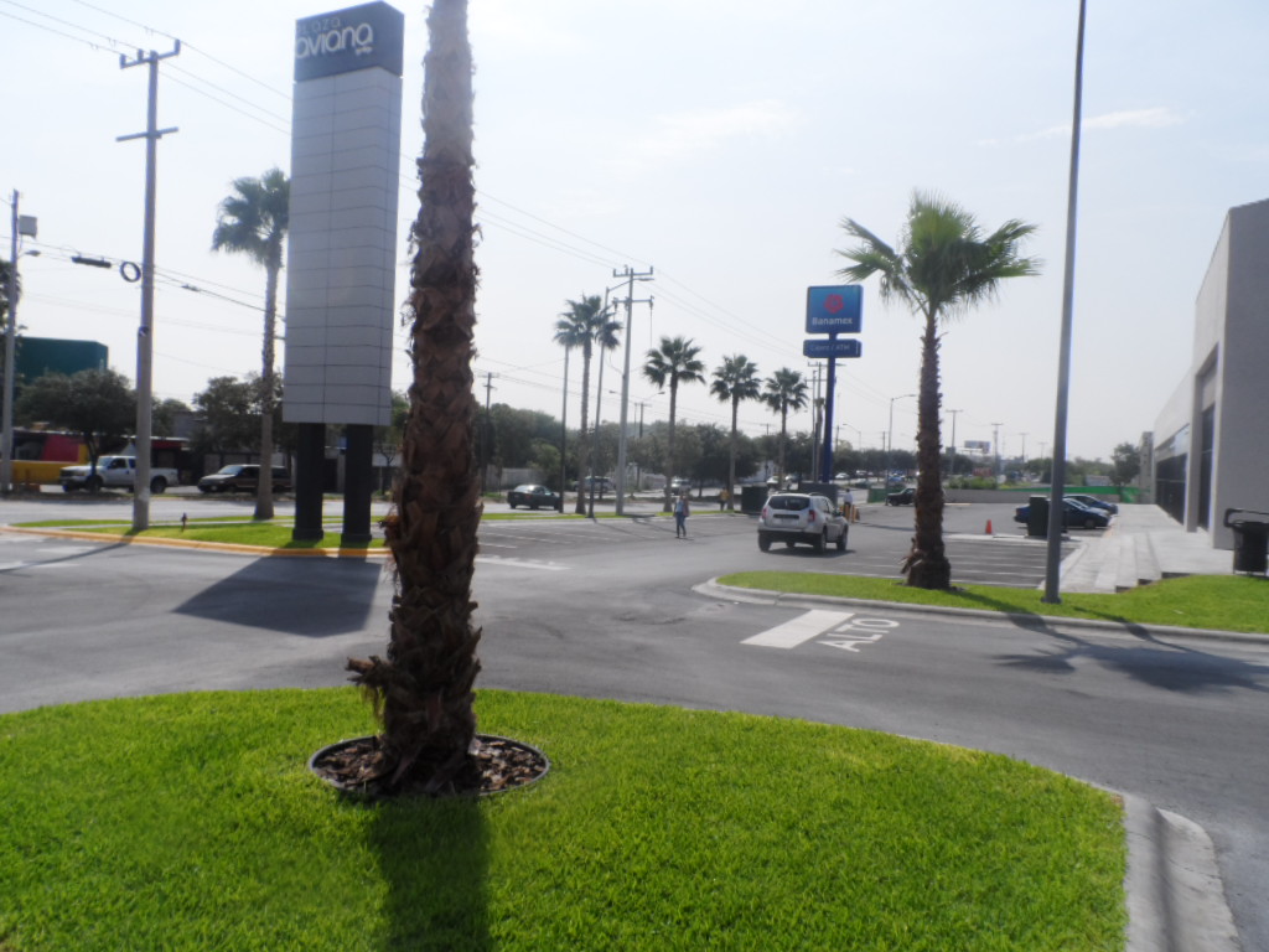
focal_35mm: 24
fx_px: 880
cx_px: 634
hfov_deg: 71.6
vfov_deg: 56.8
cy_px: 476
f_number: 4.5
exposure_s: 1/1000
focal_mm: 4
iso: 80
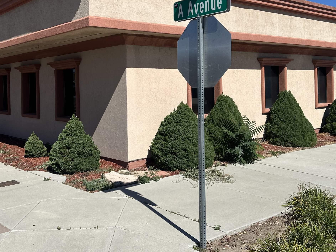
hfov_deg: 47.8
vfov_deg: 36.5
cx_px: 148
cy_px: 84
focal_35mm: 39
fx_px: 379
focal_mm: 6.86
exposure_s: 1/7042
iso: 80
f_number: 1.78
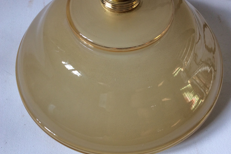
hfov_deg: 55.8
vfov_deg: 38.9
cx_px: 117
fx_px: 218
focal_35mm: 34
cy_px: 83
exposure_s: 1/50
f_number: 2.4
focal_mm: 3.3
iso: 32
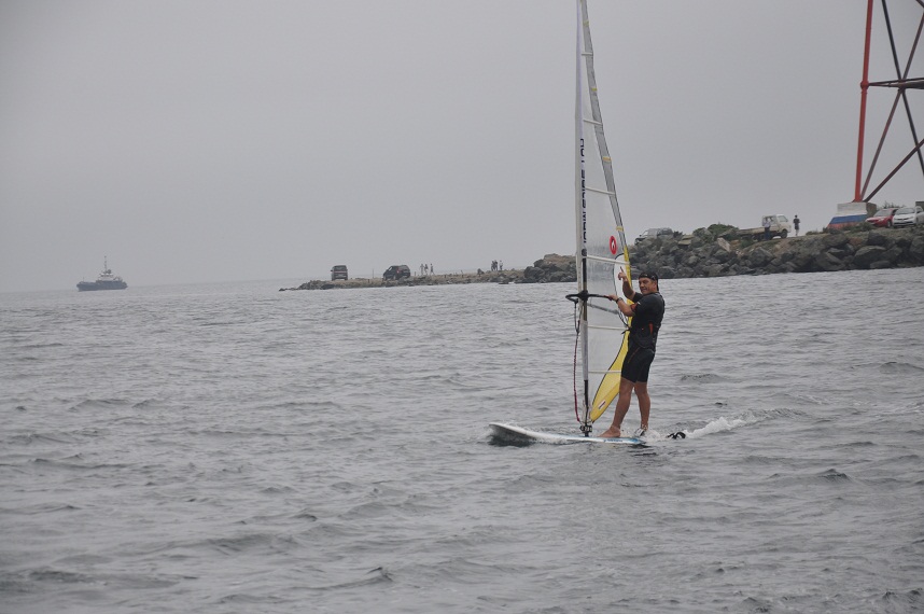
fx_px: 3269
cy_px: 307
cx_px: 462
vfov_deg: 10.7
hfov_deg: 16.1
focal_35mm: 128
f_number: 5.6
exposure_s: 1/400
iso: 400
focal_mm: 85
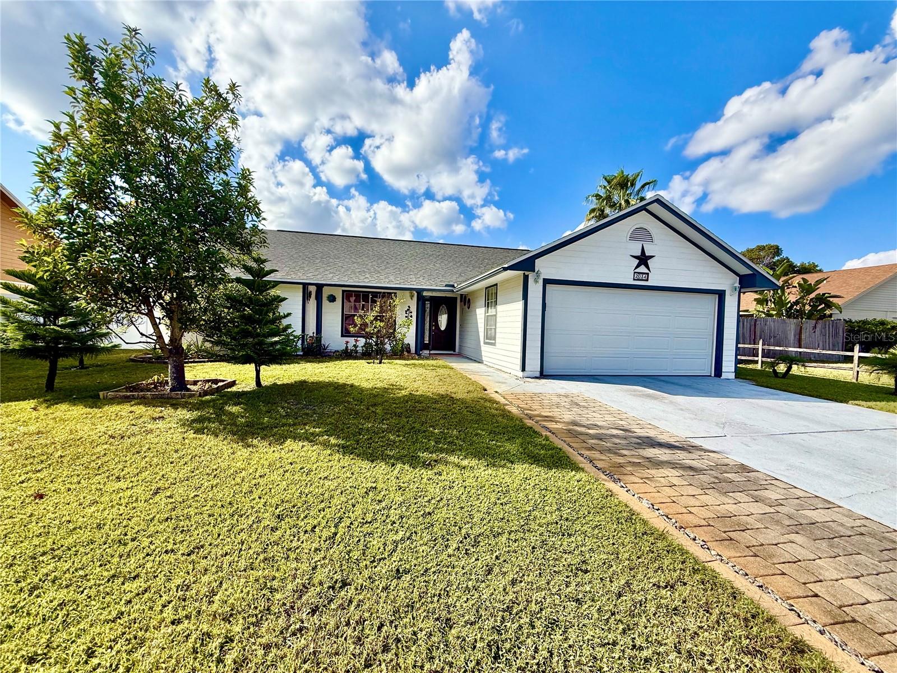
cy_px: 336
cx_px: 448
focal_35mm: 14
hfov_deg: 102.1
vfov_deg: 85.7
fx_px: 363
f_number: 2.2
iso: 64
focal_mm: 2.22
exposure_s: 1/2410
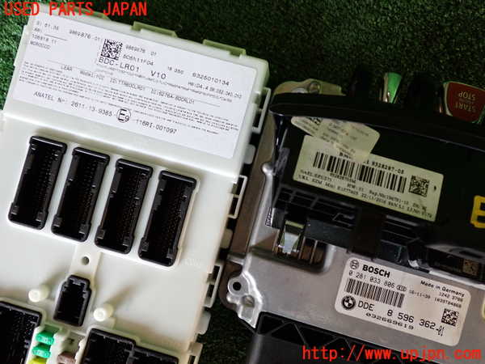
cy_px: 182
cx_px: 242
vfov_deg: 44.2
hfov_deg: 56.8
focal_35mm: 32
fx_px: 448
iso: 250
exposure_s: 1/125
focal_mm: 5.79
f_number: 2.4
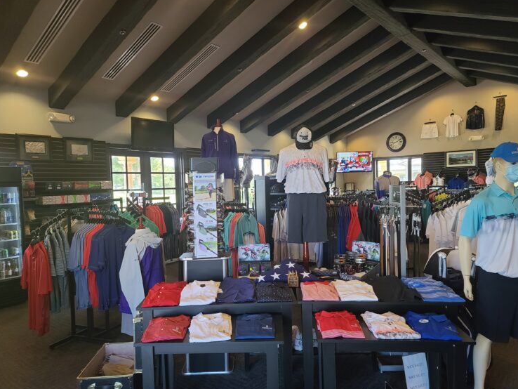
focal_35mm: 26
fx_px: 389
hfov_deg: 67.3
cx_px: 255
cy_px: 196
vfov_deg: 53.1
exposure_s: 1/59
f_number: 1.8
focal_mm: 7
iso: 160
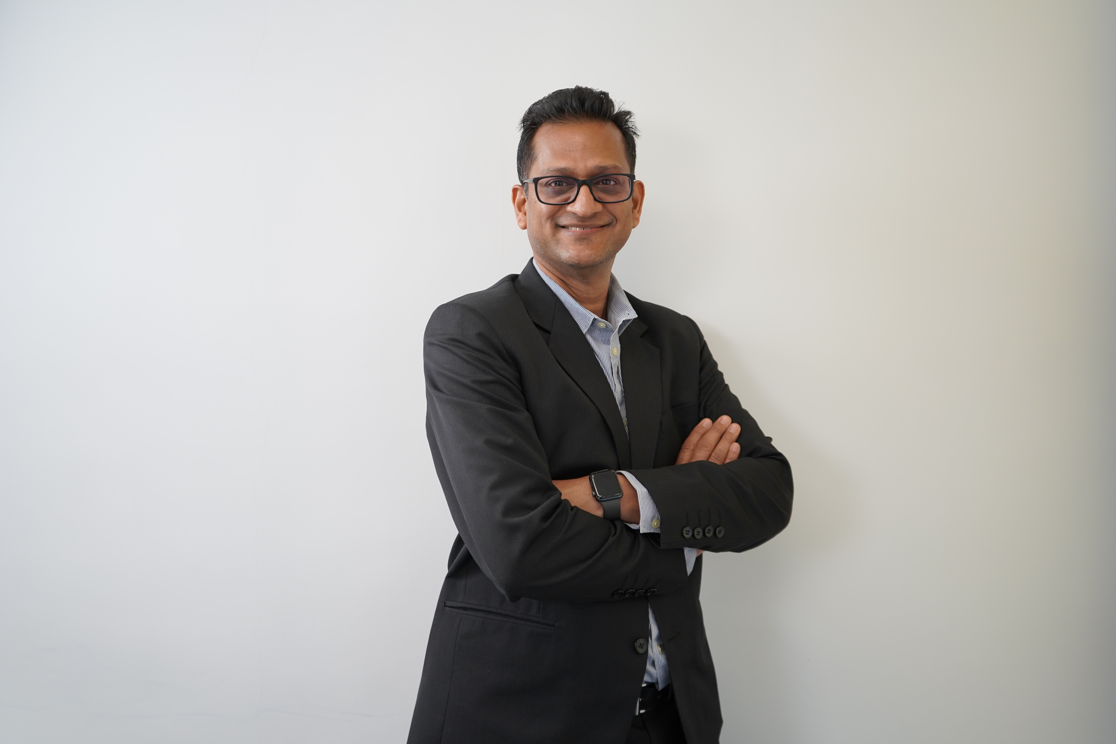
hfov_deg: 60.3
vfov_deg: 42.3
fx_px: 961
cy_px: 372
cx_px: 558
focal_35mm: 31
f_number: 4
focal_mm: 31
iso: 800
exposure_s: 1/160
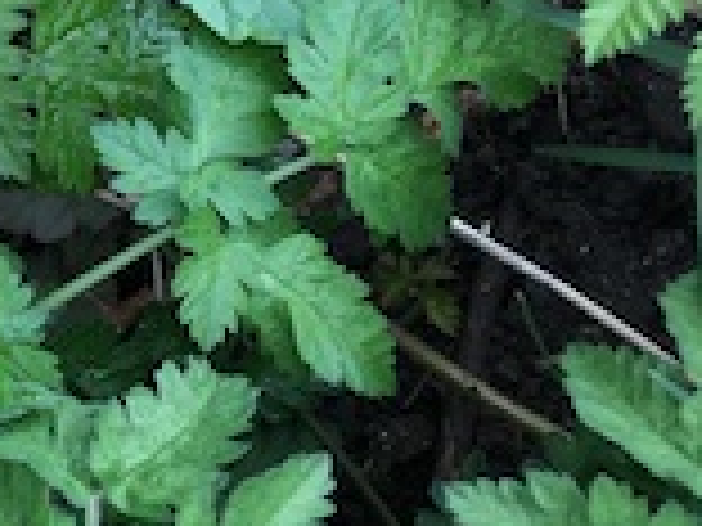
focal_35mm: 119
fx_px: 2413
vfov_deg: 12.4
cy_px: 49
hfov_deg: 13.9
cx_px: -720
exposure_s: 1/100
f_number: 2.2
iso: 40
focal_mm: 4.15
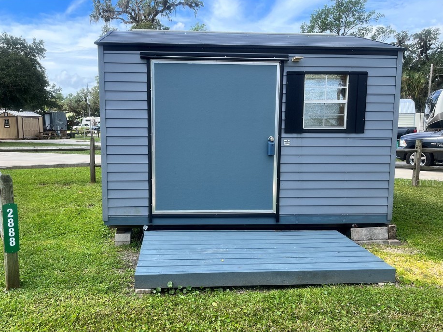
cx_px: 197
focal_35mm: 29
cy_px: 182
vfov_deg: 48.2
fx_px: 371
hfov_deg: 61.5
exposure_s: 1/1252
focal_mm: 5.1
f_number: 1.6
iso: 50
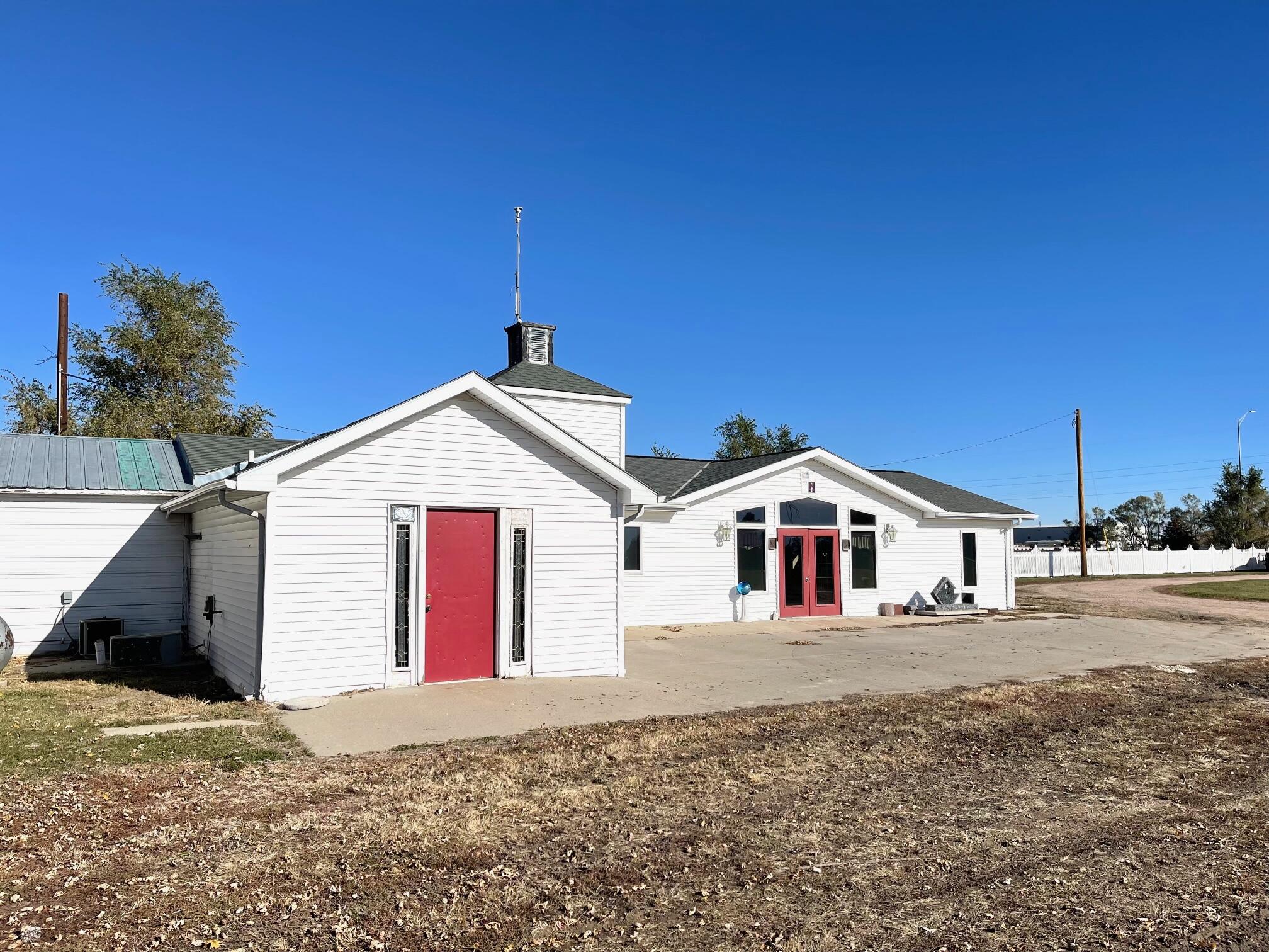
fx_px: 953
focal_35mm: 26
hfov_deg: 67.3
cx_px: 634
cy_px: 476
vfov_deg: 53.1
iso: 32
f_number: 1.6
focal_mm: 5.1
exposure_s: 1/10000
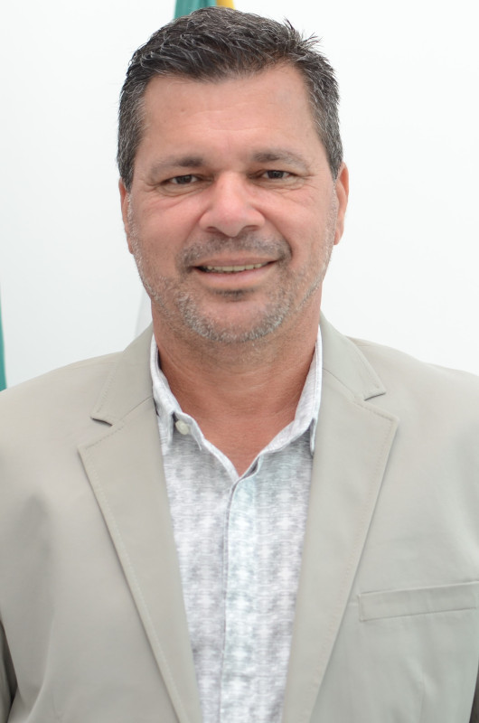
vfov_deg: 37.9
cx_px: 240
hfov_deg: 25.6
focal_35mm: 52
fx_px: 1052
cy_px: 362
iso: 320
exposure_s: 1/250
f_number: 2.5
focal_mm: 35
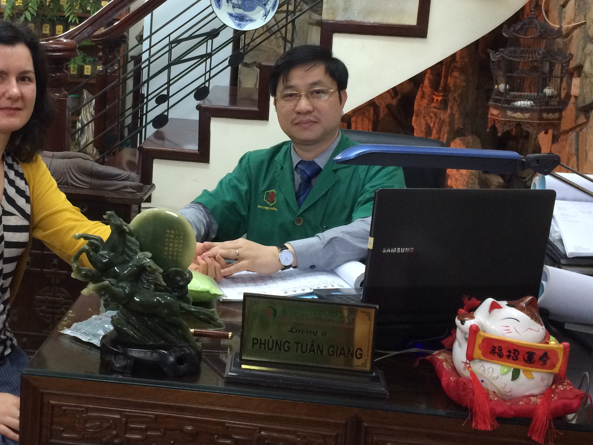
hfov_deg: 37.8
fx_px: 857
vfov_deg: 28.8
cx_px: 203
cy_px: 131
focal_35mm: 50
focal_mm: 4.12
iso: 250
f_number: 2.2
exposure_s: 1/33
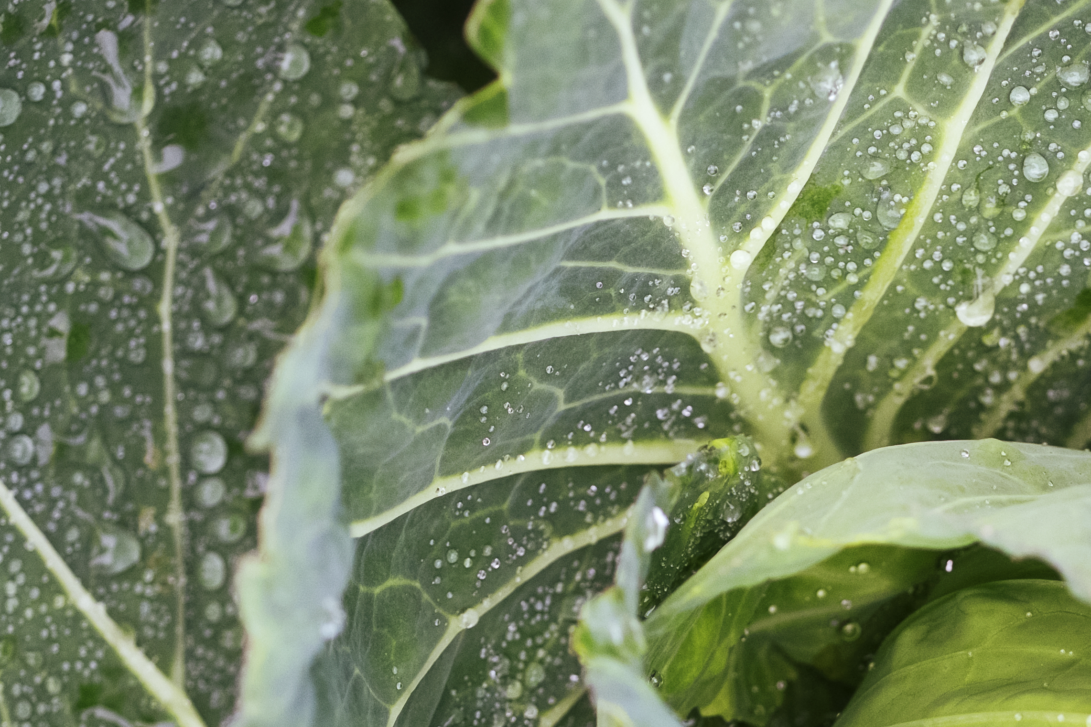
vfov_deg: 7.1
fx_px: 5849
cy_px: 629
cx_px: 961
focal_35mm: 193
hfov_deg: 10.6
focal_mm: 60
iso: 800
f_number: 2.8
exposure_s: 1/1200
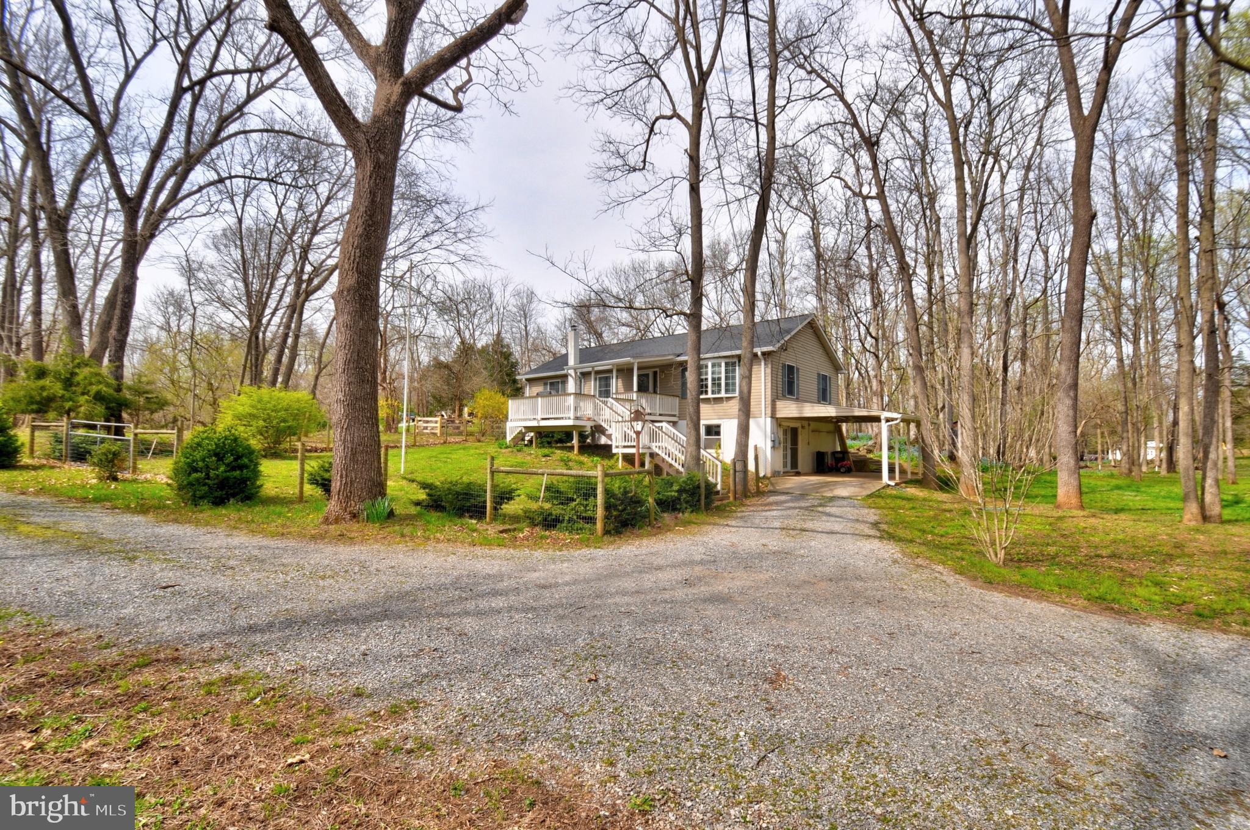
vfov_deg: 77.2
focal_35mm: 15
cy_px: 415
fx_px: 520
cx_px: 625
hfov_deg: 100.5
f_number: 11
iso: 400
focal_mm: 10
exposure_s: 1/400
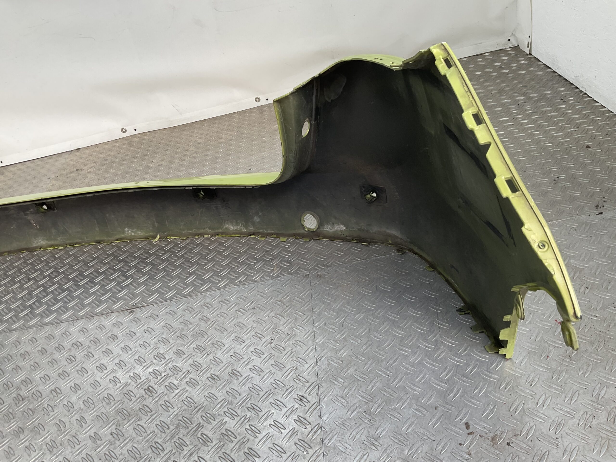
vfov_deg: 48.2
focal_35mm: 29
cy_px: 231
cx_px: 308
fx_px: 516
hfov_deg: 61.7
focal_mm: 3
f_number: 1.8
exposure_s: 1/120
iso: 16
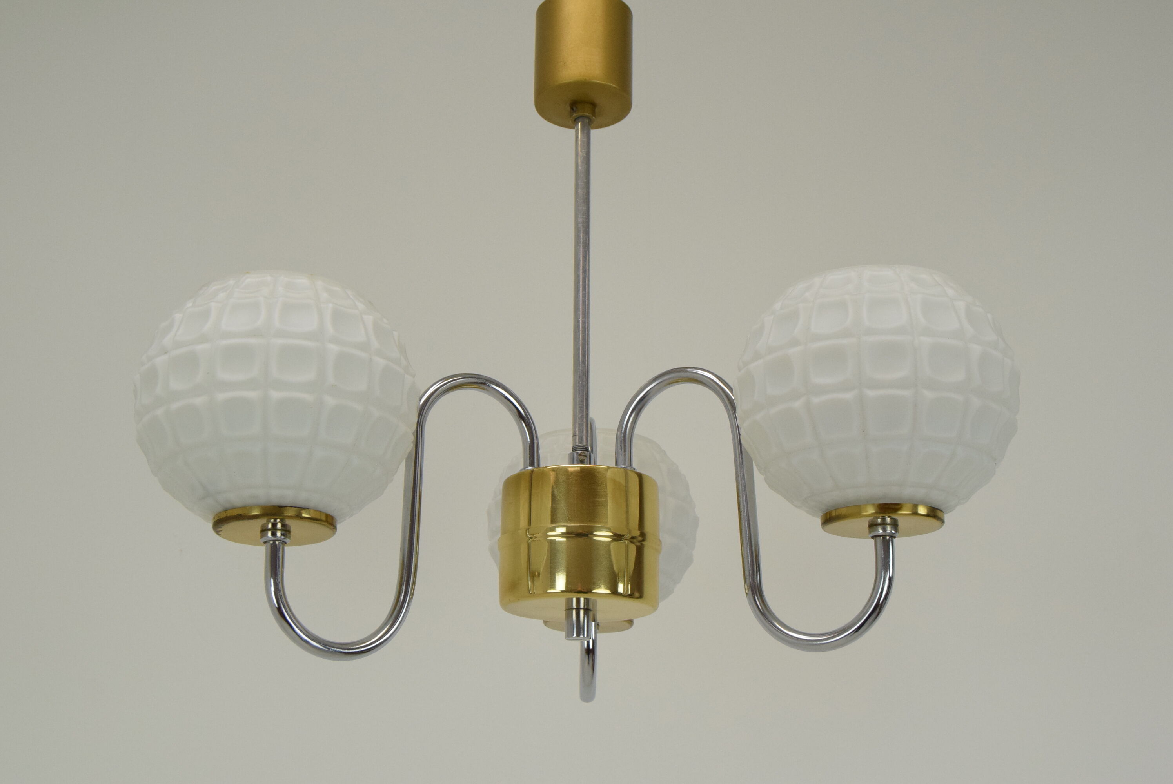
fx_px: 1467
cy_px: 392
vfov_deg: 29.9
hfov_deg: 43.6
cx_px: 586
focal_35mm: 45
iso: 1600
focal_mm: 30
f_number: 10
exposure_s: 1/400
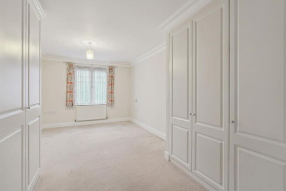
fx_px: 127
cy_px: 96
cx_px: 143
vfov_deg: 73.8
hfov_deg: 96.7
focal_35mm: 16
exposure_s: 1/5
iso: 640
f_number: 10
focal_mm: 16
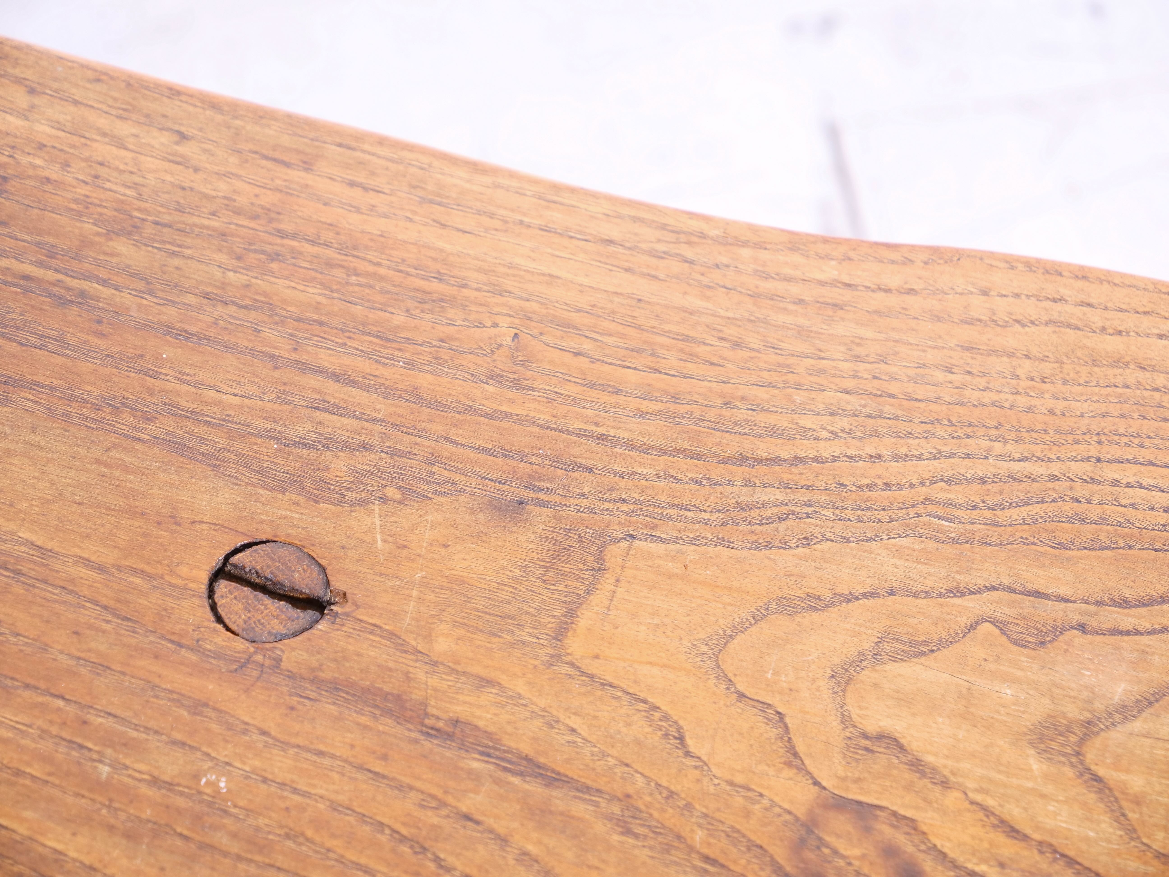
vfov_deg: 12.3
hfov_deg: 16.4
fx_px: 4052
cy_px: 438
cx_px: 584
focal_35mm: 120
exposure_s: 1/4
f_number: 4
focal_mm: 60
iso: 400
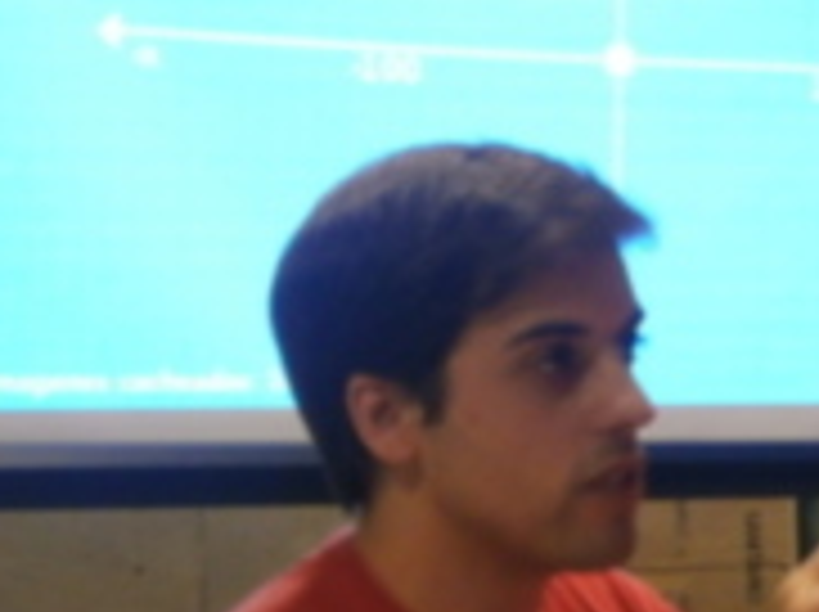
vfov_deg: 9.1
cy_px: 374
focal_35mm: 162
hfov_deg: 11.8
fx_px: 3828
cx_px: 1130
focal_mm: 8.1
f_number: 3.8
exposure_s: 1/6
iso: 125
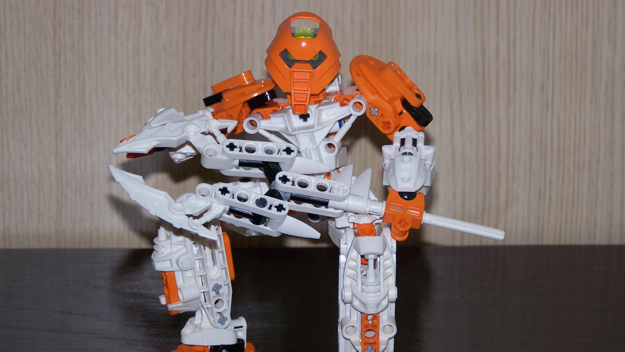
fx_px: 2254
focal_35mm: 136
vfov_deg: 8.9
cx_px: 317
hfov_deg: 15.8
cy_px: 215
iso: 80
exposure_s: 1/100
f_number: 3.2
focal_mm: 19.4
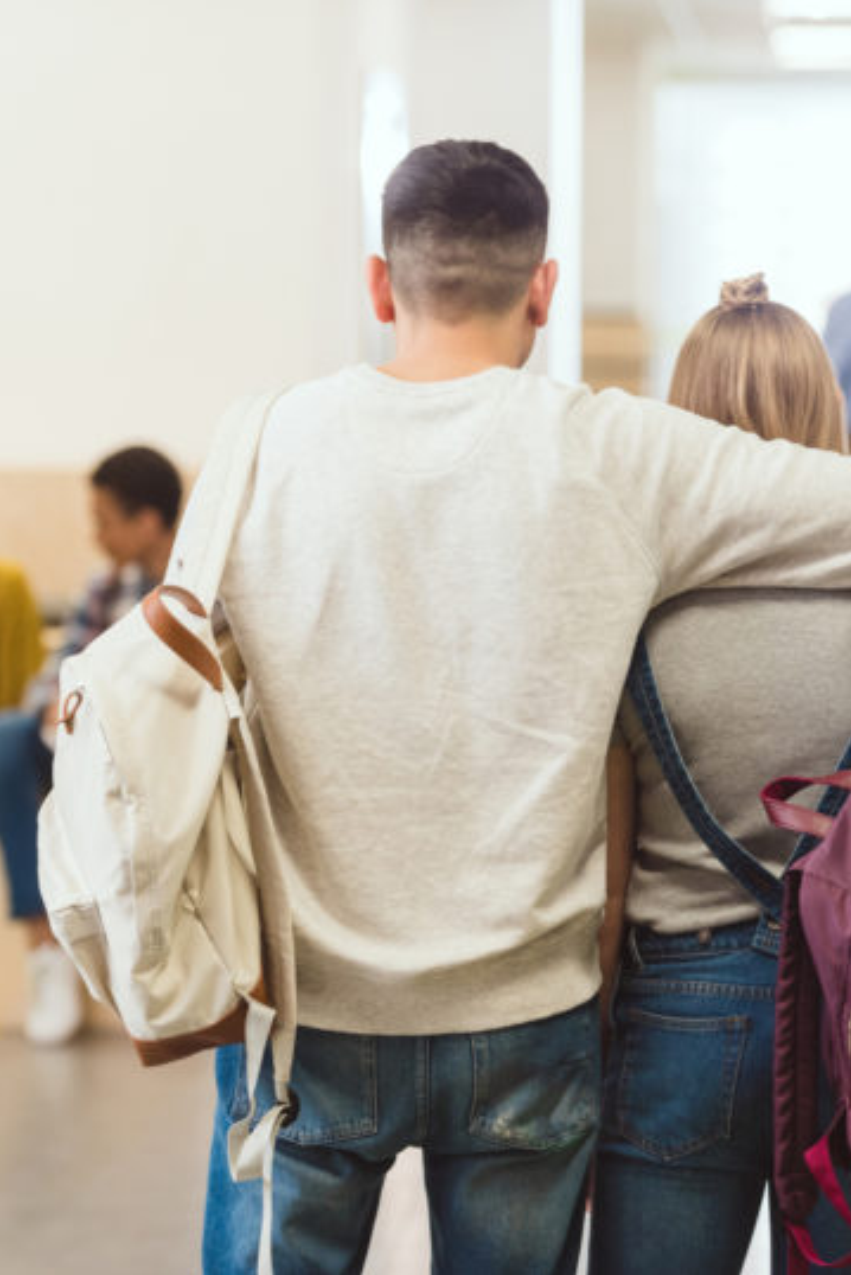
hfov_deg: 8.7
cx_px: 691
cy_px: 638
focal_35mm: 158
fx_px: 5598
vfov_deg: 13.0
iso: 640
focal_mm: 105
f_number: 2.8
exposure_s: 1/100
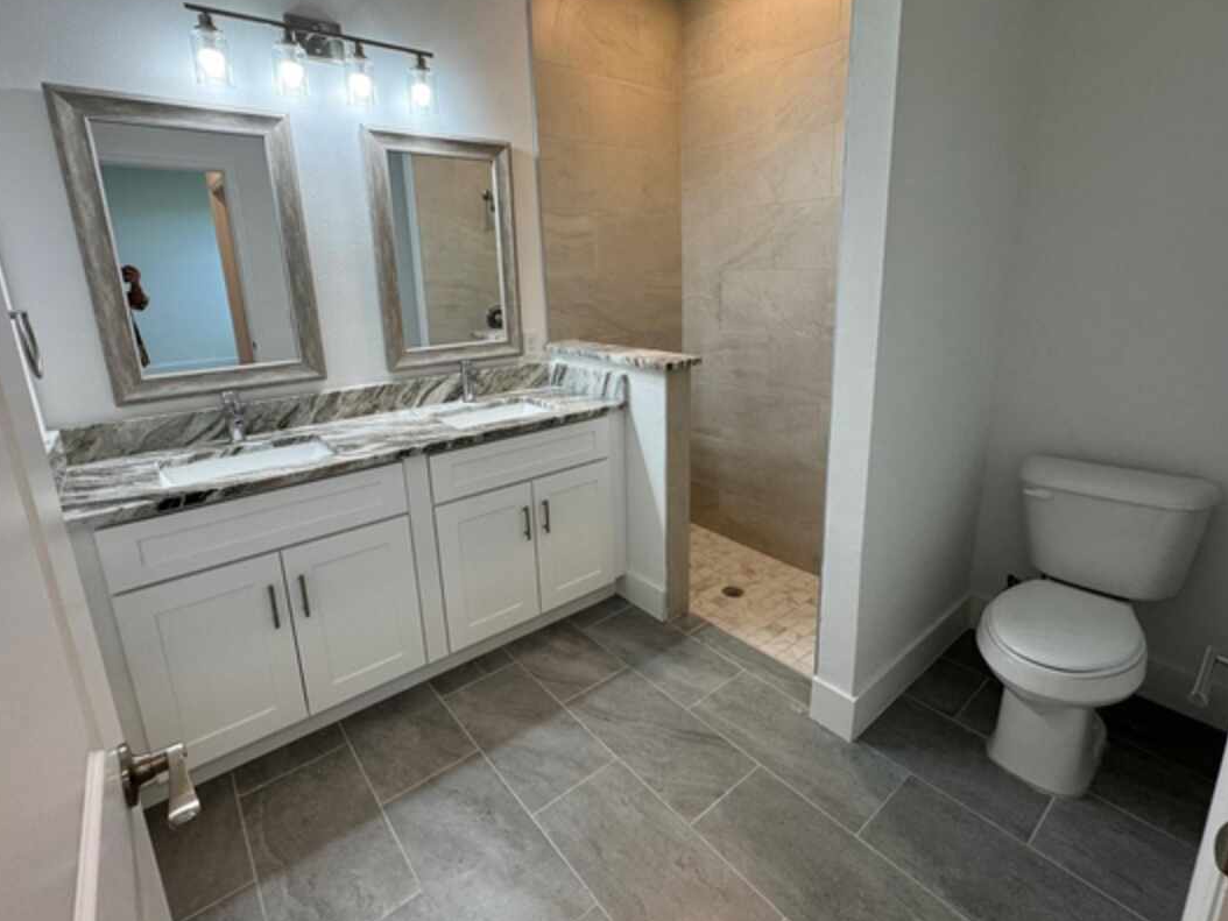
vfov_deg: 74.5
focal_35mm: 17
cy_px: 412
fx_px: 603
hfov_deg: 91.0
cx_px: 626
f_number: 2.2
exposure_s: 1/120
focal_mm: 2.22
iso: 200
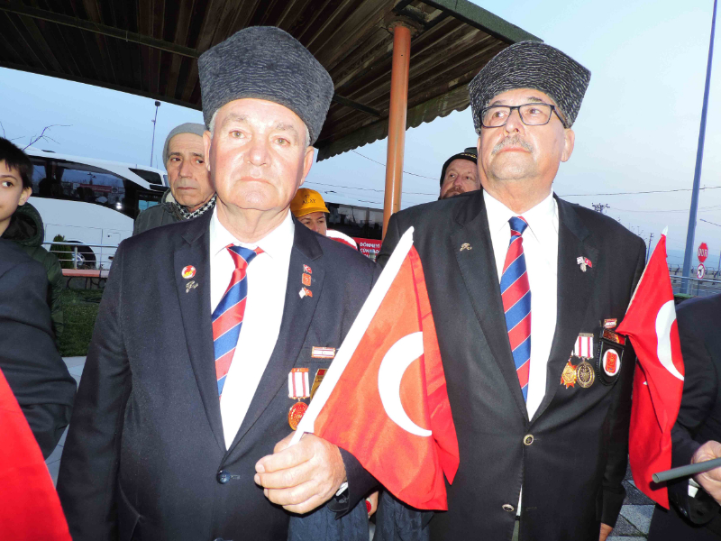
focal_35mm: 24
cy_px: 270
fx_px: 500
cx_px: 360
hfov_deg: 71.6
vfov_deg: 56.8
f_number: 3
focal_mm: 4.3
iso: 200
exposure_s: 1/40
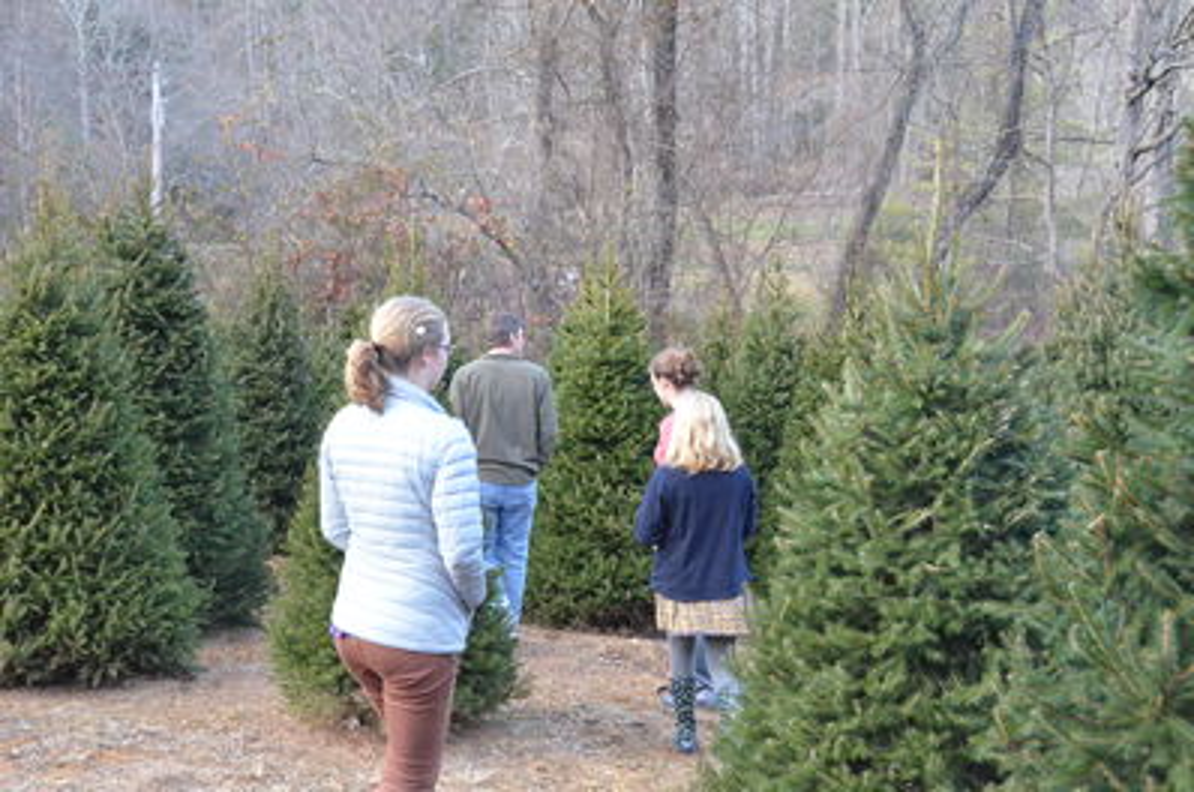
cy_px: 396
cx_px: 597
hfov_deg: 36.9
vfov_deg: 25.0
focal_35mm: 54
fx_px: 1788
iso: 4000
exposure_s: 1/200
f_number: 7.1
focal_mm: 36
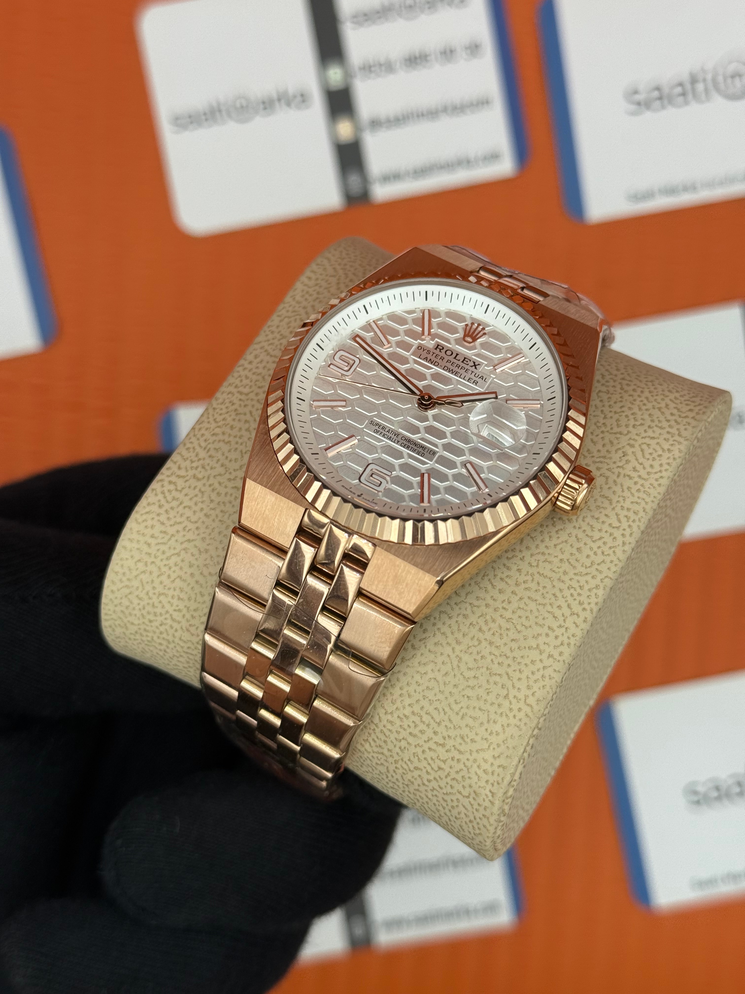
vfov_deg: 39.7
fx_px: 1377
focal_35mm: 48
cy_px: 497
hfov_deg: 30.3
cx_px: 372
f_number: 1.78
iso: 64
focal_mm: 6.76
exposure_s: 1/885
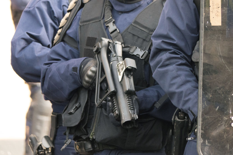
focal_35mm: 480
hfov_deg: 4.3
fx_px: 3107
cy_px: 78
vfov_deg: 2.9
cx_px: 116
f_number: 4.5
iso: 1250
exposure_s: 1/320
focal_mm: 176
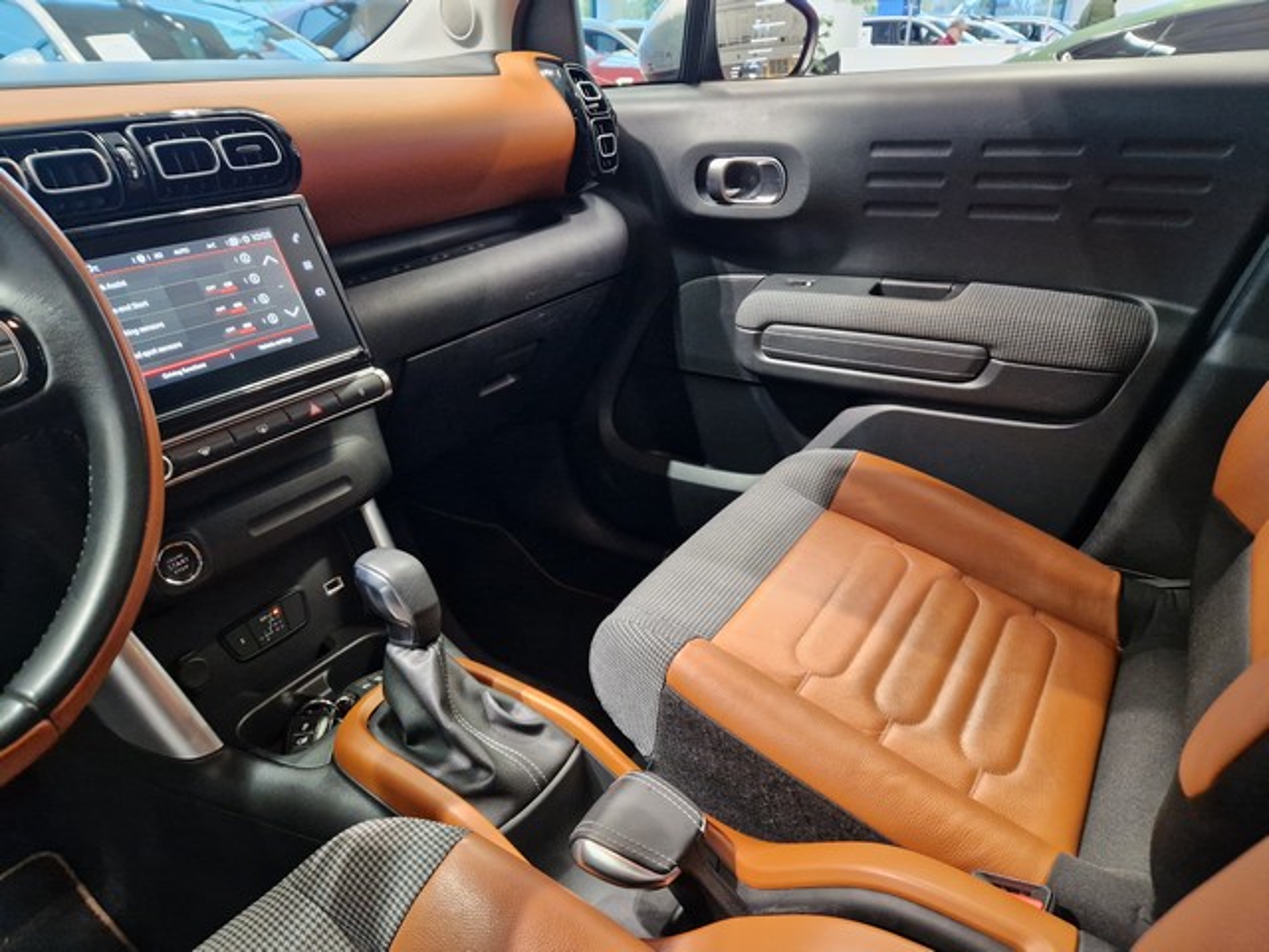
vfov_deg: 58.9
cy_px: 476
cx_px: 634
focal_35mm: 23
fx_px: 843
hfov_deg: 73.9
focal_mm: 5.4
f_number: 1.8
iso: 640
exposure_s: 1/100
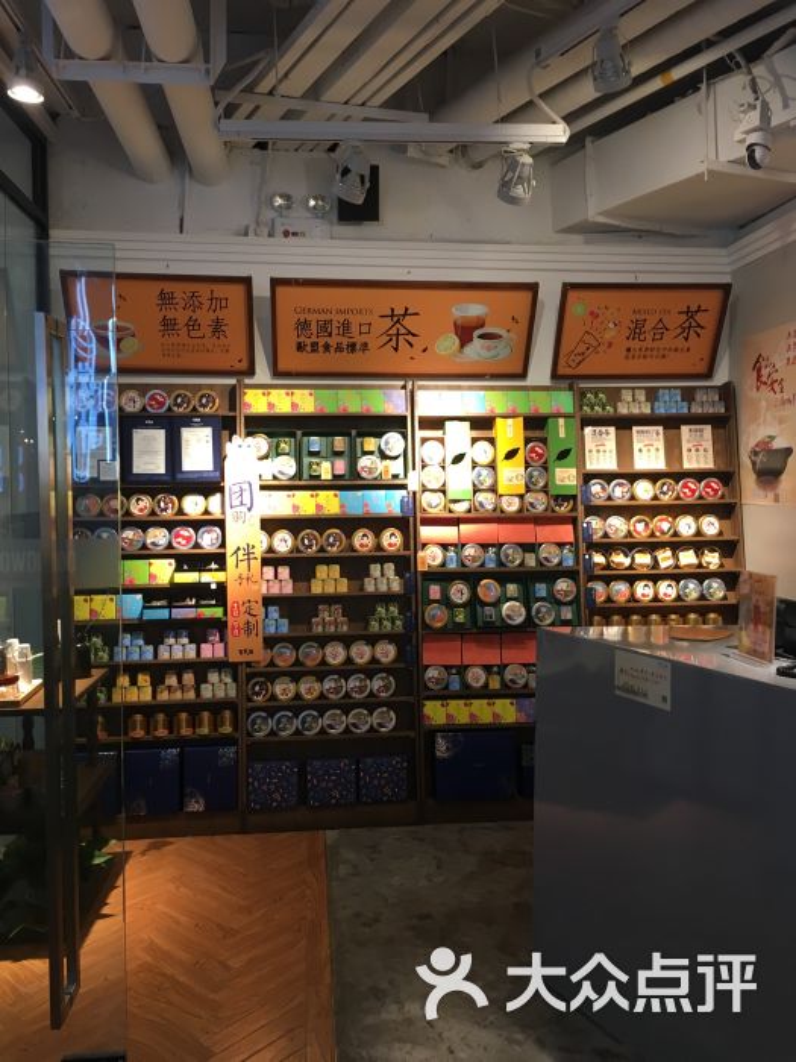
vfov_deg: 61.7
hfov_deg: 48.2
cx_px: 398
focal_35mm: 29
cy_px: 531
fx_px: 889
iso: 64
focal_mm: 4.15
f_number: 2.2
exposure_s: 1/33
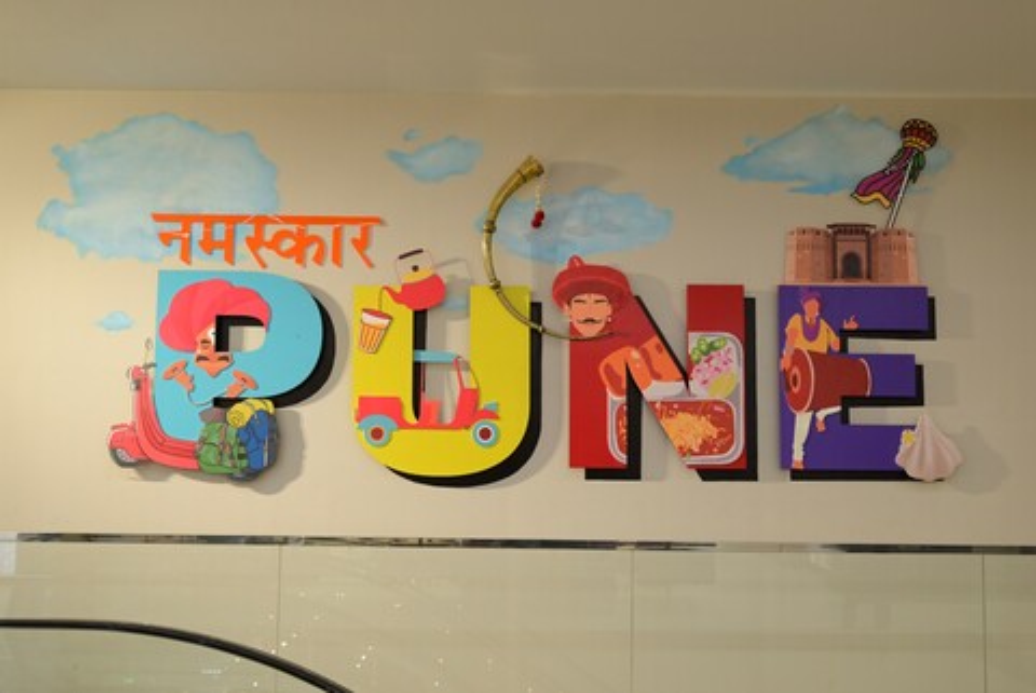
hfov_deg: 53.1
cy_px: 346
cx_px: 518
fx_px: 1037
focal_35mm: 36
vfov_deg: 36.9
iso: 1600
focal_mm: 36
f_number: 5.6
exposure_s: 1/200
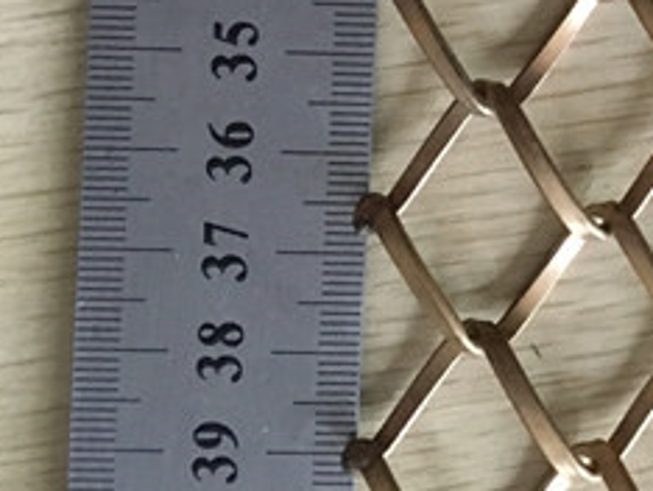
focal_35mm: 99
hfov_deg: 18.1
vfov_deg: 14.0
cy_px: -248
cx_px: 918
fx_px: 1869
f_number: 2.2
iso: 200
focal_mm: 4.15
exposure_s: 1/25
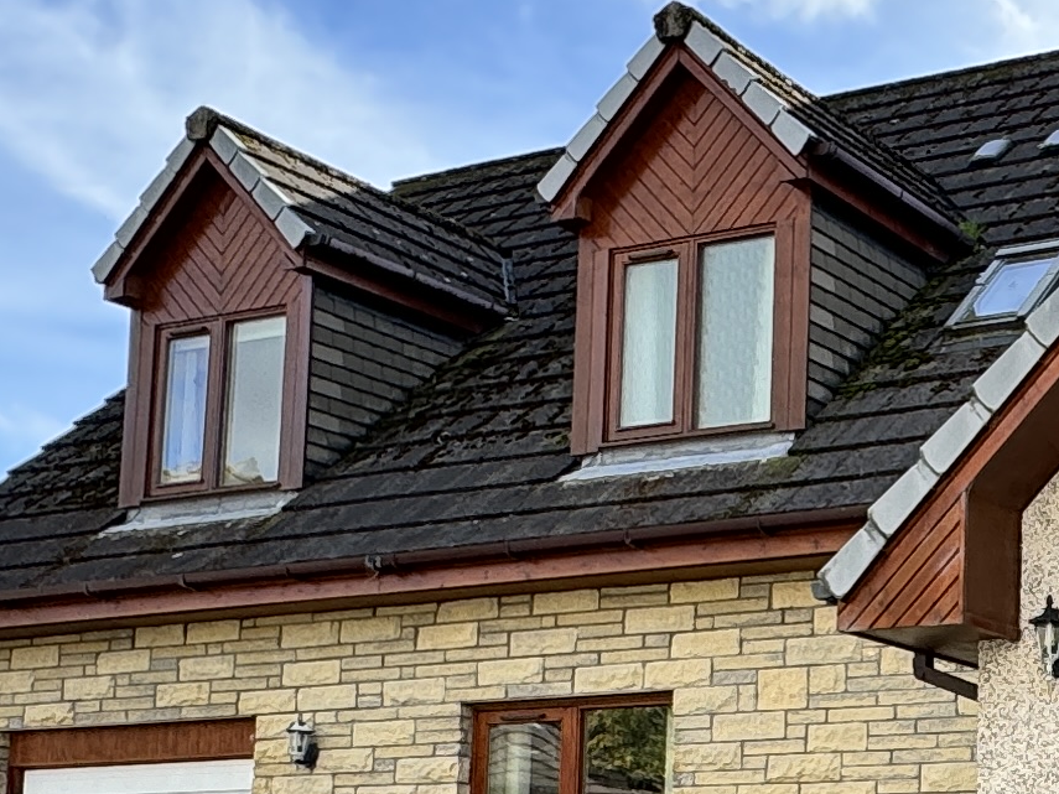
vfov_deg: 21.7
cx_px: 1187
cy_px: 738
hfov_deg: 26.8
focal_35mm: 66
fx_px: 2019
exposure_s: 1/359
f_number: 2.2
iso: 40
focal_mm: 2.22
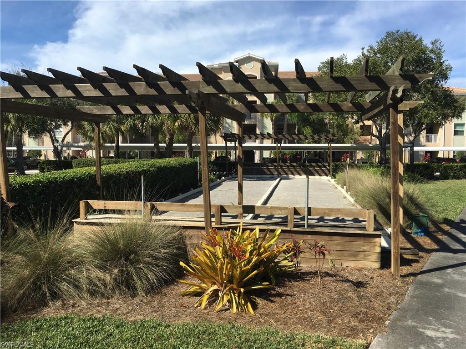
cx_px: 233
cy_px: 174
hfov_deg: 61.7
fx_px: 390
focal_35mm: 29
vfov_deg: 48.2
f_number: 2.2
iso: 25
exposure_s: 1/1789
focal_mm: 4.15
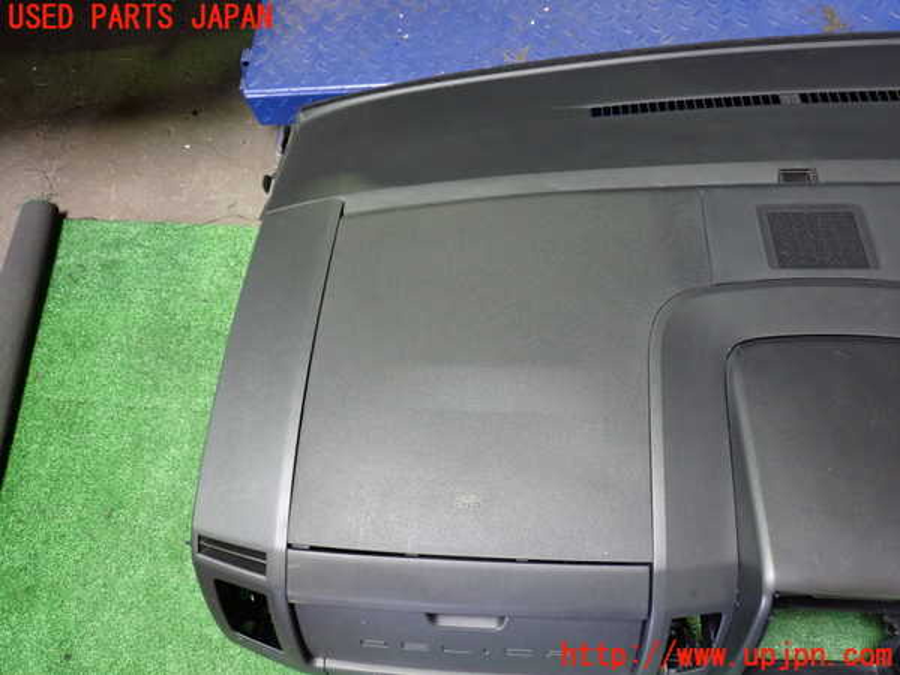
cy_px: 338
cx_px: 450
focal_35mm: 30
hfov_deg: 60.0
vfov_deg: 46.8
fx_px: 780
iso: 320
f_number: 2.3
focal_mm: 5.4
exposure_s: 1/30
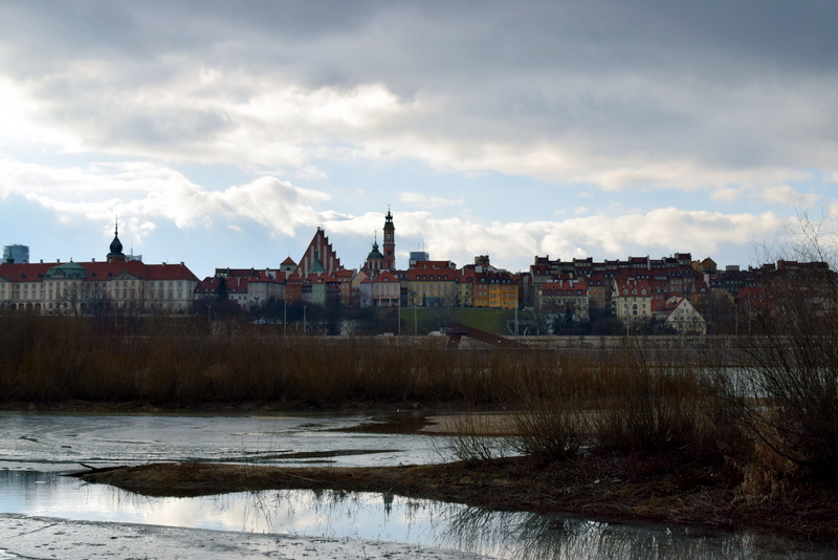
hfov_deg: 37.8
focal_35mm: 52
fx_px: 1222
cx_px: 419
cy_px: 280
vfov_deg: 25.8
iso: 320
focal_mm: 35
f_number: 11
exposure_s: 1/500
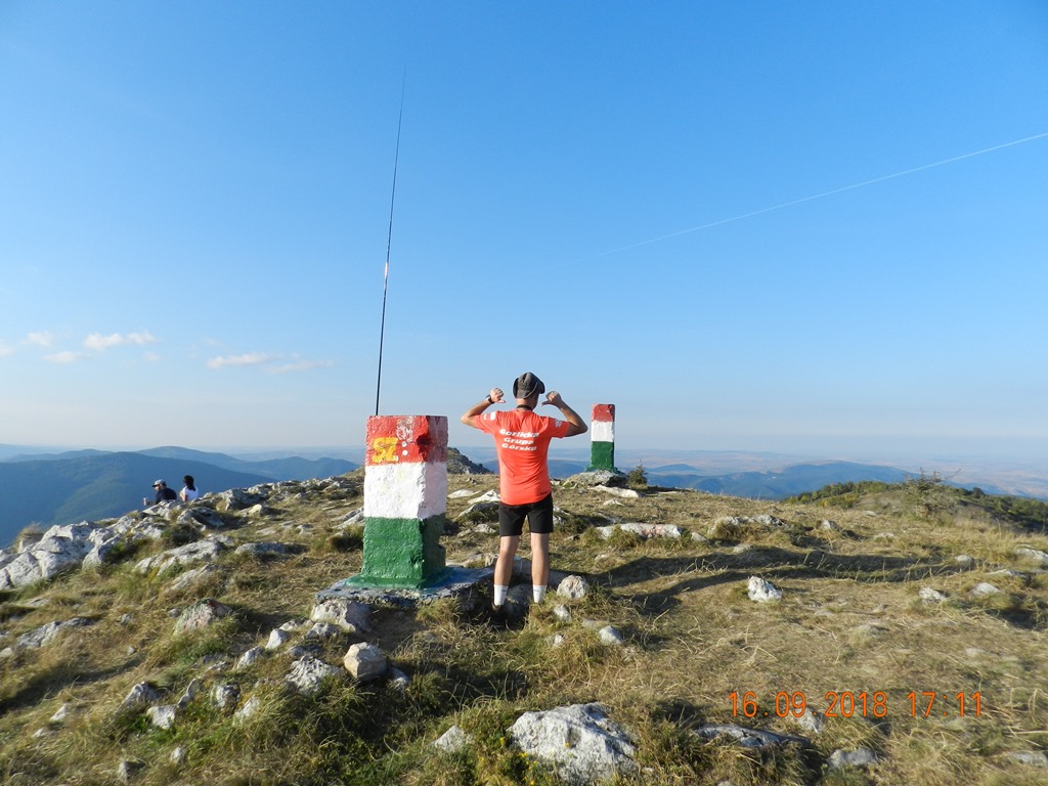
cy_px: 393
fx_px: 696
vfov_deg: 58.9
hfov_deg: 73.9
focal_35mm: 23
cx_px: 524
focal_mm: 4
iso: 160
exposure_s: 1/640
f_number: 4
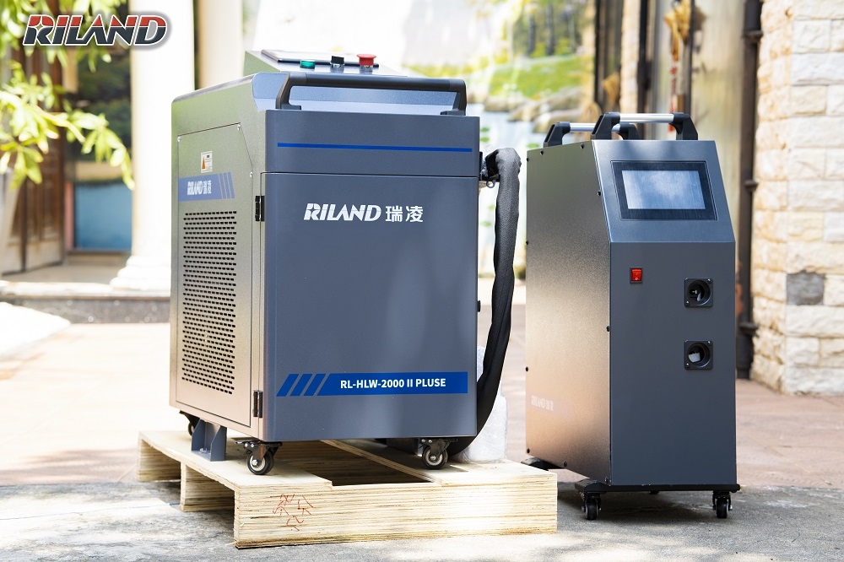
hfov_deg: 24.2
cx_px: 422
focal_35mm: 84
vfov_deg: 16.3
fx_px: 1969
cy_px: 281
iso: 100
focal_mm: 56
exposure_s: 1/160
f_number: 3.5
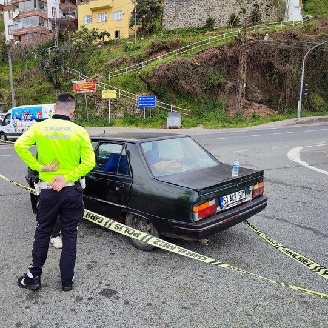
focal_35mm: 29
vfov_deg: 55.6
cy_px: 162
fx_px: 311
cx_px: 116
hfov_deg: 54.7
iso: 50
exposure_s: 1/272
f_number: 1.89
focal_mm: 5.89
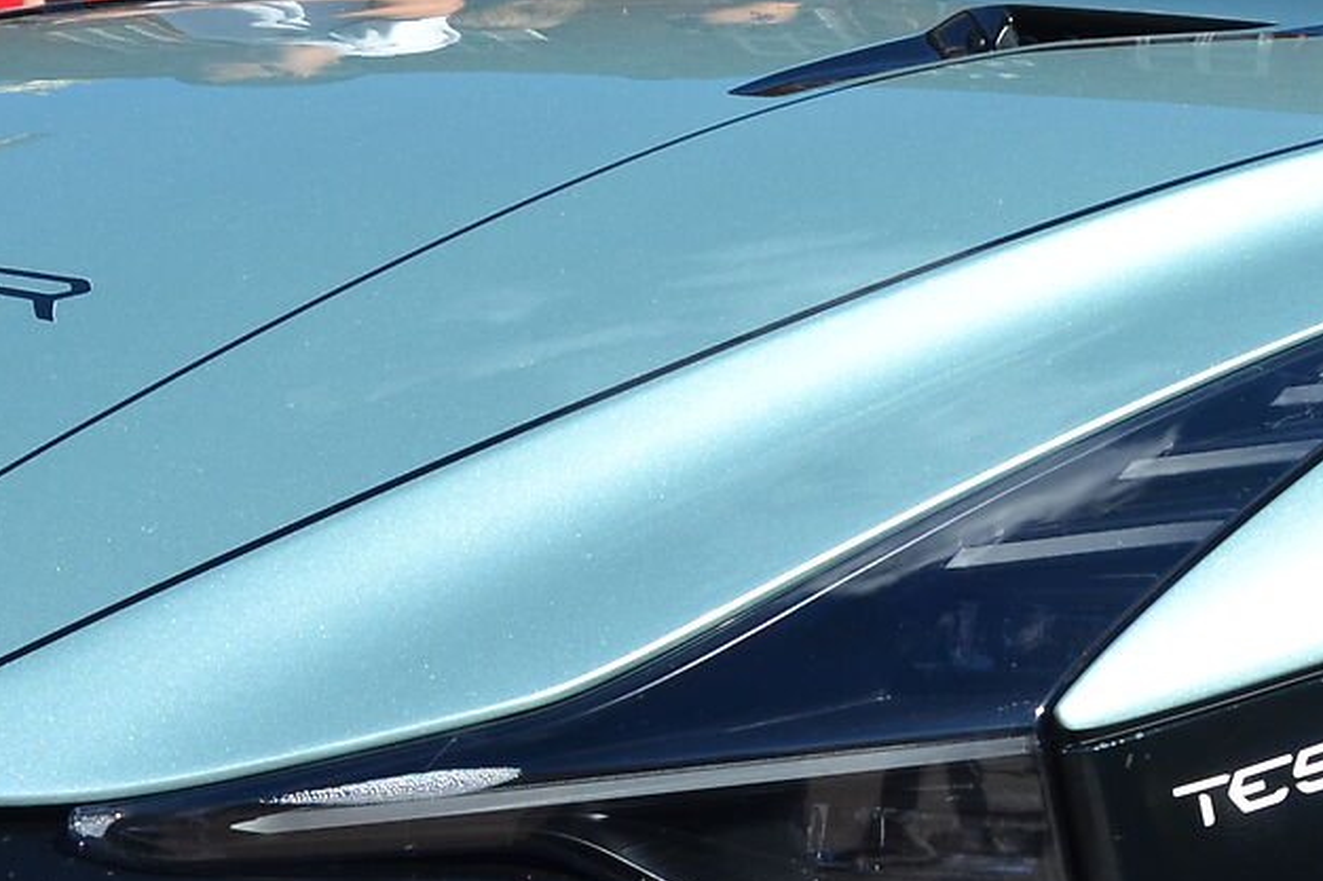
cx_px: 936
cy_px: 401
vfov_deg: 11.9
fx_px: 4225
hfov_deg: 17.7
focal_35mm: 115
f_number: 8
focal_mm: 20
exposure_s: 1/250
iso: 100
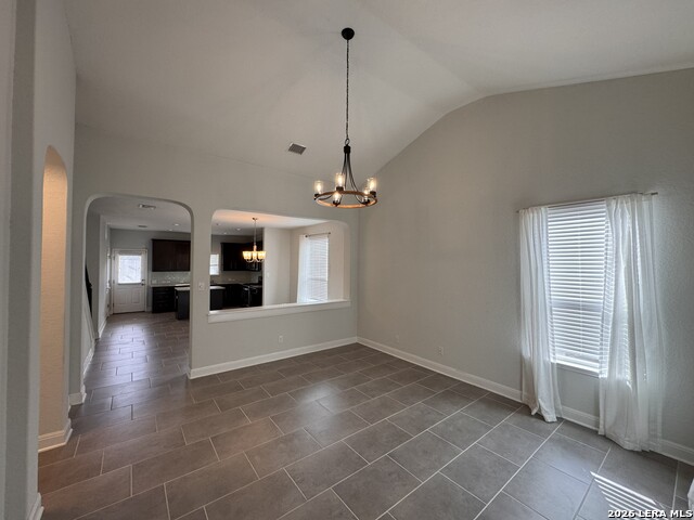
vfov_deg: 85.7
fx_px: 281
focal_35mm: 14
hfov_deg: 102.1
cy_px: 260
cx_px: 347
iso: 160
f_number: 2.2
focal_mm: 2.22
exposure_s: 1/120
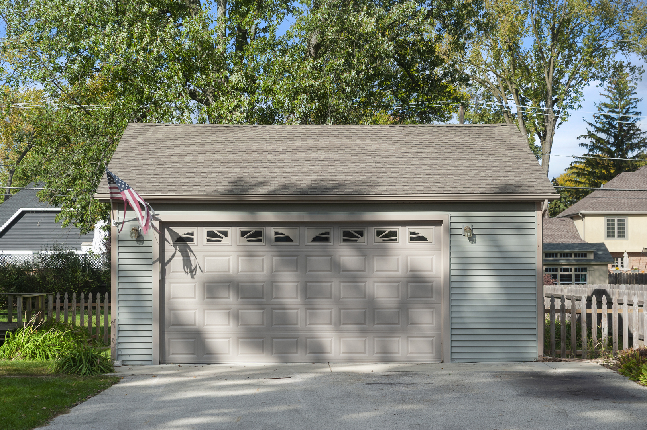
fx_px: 790
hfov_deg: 44.5
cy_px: 215
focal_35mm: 44
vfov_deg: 30.5
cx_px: 324
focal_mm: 44
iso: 400
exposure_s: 1/1000
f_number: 8
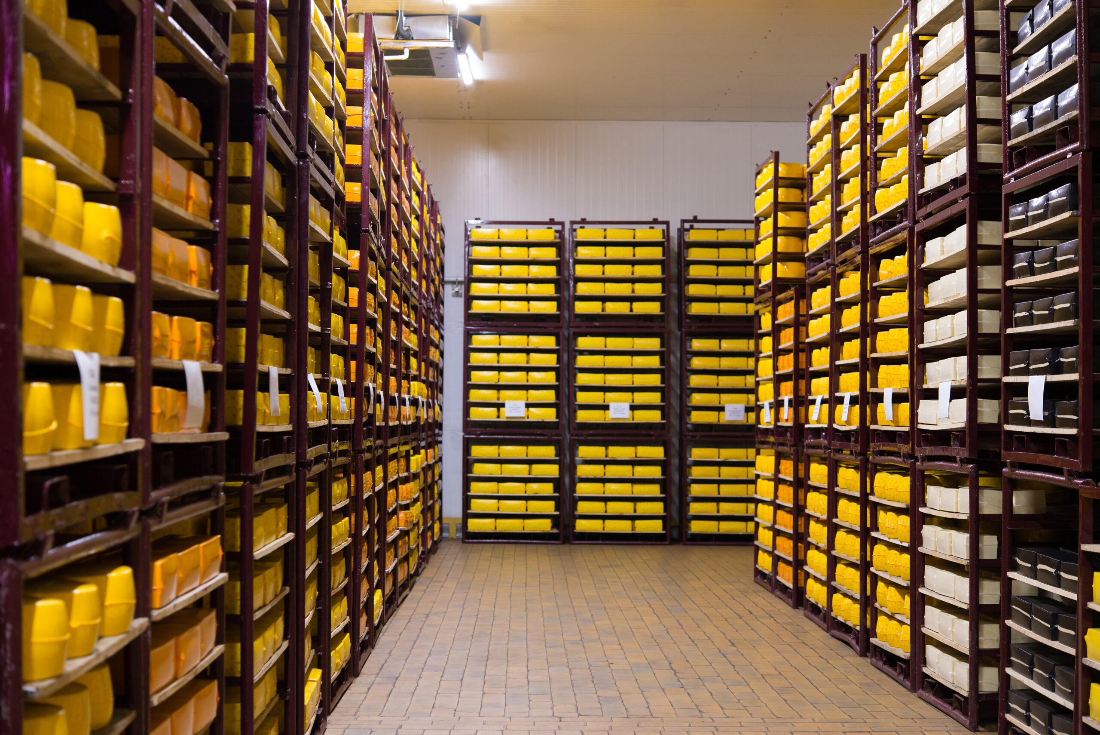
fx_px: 1834
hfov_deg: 33.4
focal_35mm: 60
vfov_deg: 22.6
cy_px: 368
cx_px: 550
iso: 2500
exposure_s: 1/15
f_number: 4.5
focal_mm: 60
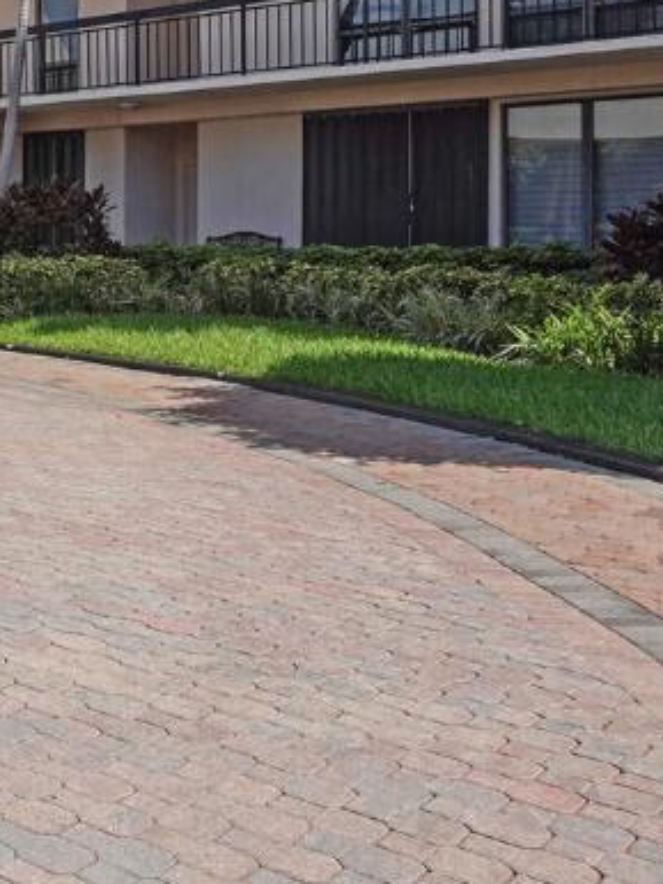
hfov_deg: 23.8
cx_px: -372
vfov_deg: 40.6
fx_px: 1174
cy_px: 280
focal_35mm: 46
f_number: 8
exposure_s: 1/2000
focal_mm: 16
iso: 800
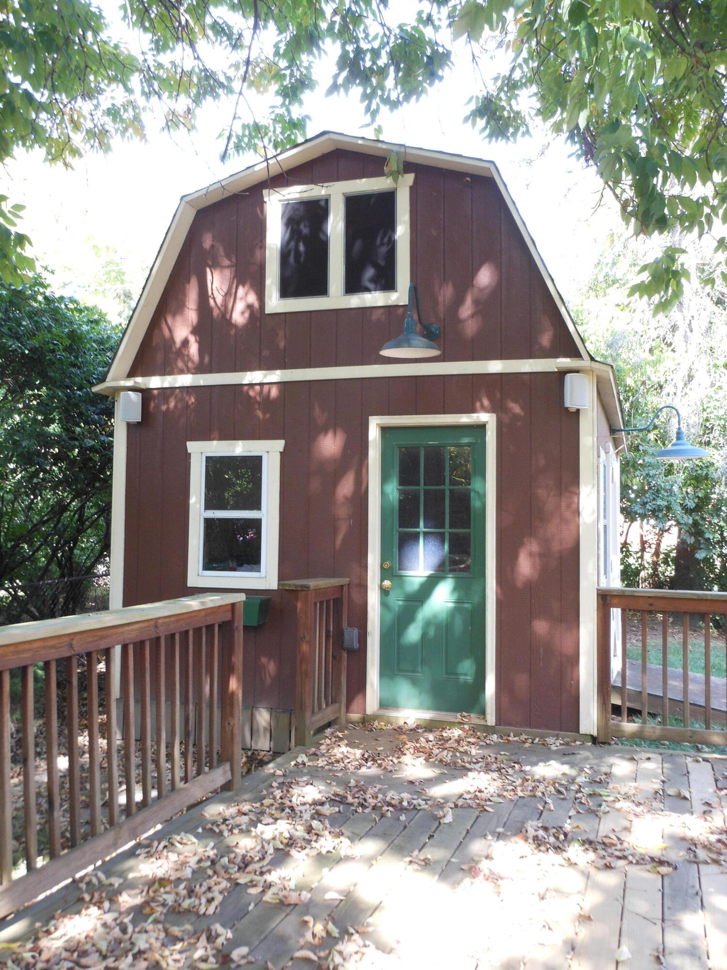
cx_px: 364
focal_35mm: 33
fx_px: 924
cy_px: 485
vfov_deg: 55.4
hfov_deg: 42.9
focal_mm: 5.9
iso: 100
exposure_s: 1/30
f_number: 4
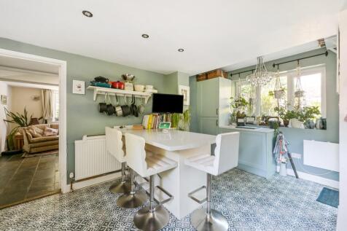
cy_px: 116
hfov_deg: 104.3
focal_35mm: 14
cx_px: 174
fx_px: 135
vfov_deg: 81.2
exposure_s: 1/4
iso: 400
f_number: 13
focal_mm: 14
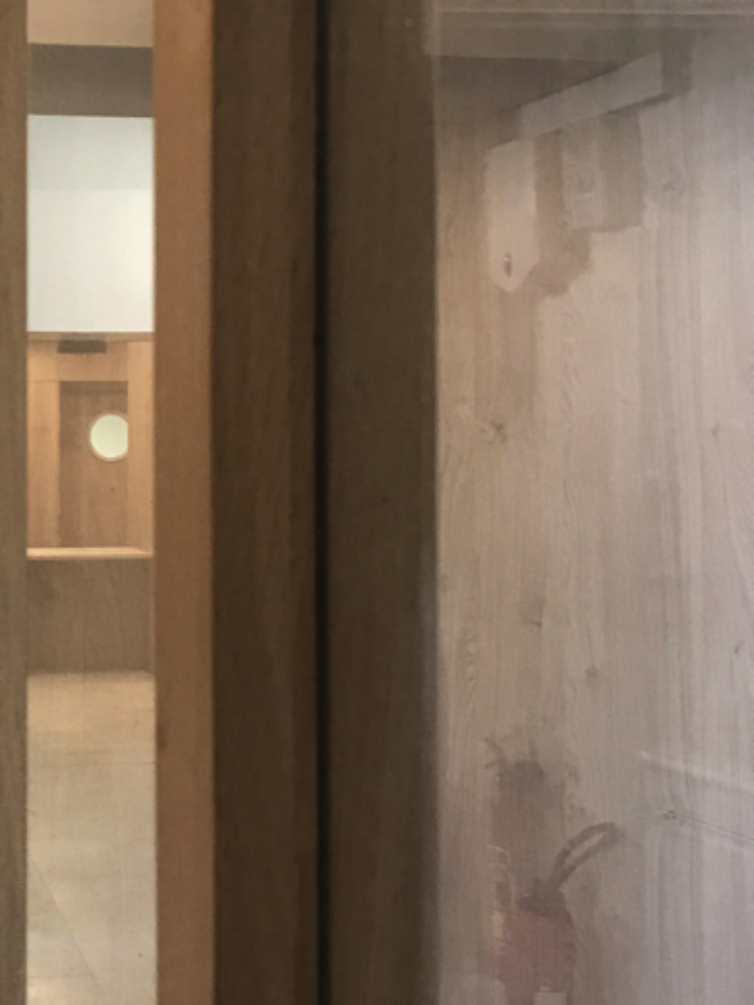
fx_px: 1801
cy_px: 455
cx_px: -64
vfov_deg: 31.2
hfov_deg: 22.4
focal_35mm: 62
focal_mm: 3.99
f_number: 1.8
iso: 40
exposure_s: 1/25
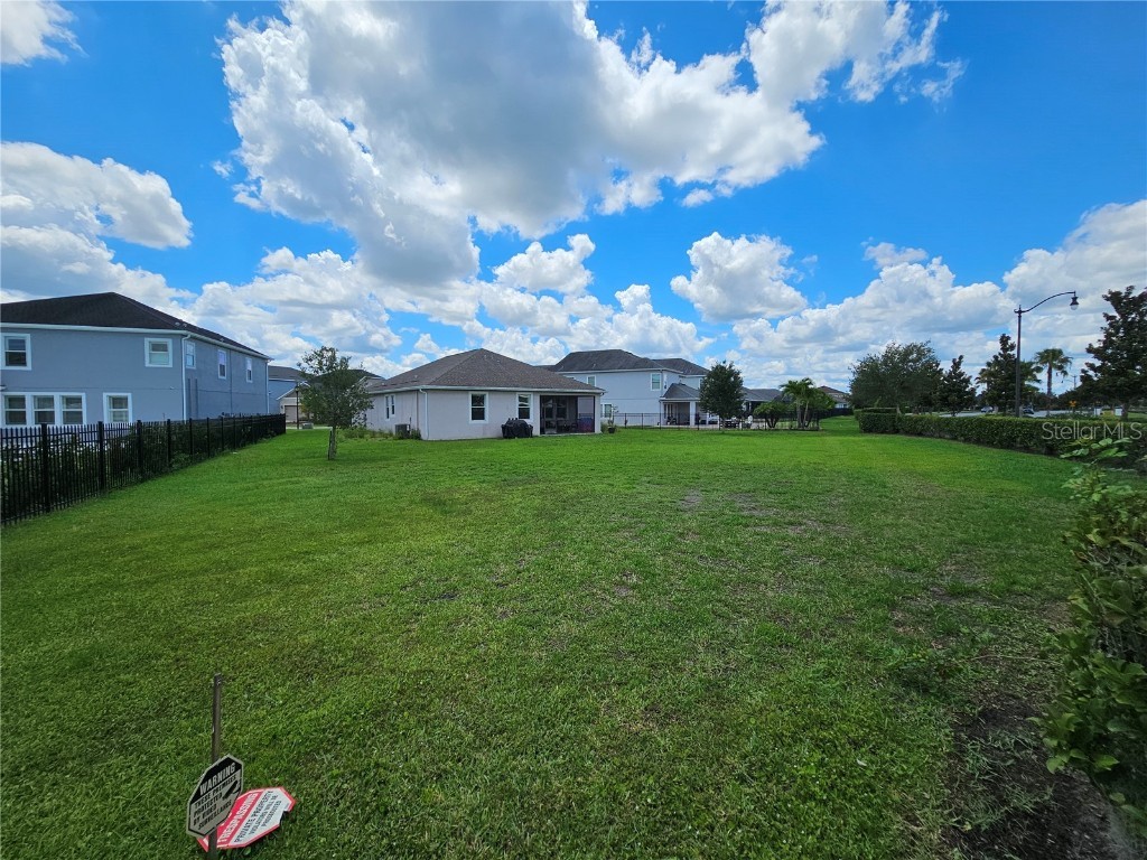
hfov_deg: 106.2
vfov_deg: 89.9
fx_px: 431
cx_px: 574
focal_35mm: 13
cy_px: 430
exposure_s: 1/3143
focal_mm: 2.2
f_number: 2.2
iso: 50
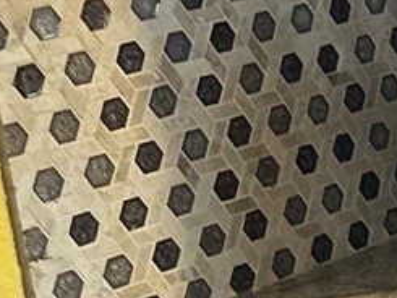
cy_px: 91
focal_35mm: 188
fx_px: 2157
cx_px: 1452
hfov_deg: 7.9
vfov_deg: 7.9
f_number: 1.78
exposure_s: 1/60
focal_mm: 6.86
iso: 125
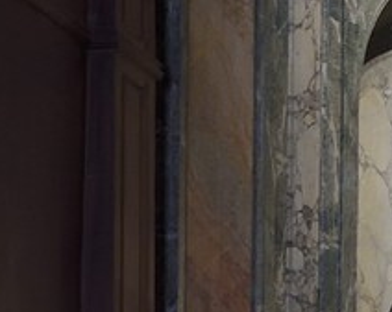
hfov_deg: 5.8
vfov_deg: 5.1
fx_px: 3453
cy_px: 657
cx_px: 1381
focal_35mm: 298
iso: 1600
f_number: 5.6
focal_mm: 42
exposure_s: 1/6
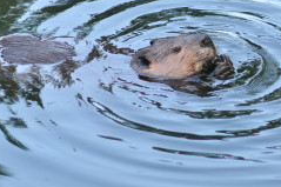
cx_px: 93
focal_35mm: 299
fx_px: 2334
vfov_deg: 4.6
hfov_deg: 6.9
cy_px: 75
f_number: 2.2
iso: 200
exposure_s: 1/160
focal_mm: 85
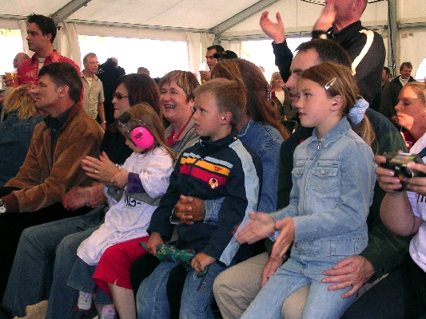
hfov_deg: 27.0
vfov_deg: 20.4
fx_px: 886
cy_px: 160
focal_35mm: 72
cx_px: 213
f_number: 3.7
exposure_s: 1/60.1
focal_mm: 10.9
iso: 173
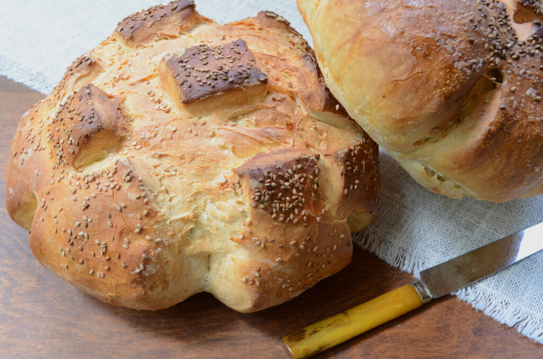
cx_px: 272
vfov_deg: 31.7
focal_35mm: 42
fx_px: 632
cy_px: 180
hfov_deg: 46.5
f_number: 10
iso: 400
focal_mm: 28
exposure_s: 1/8
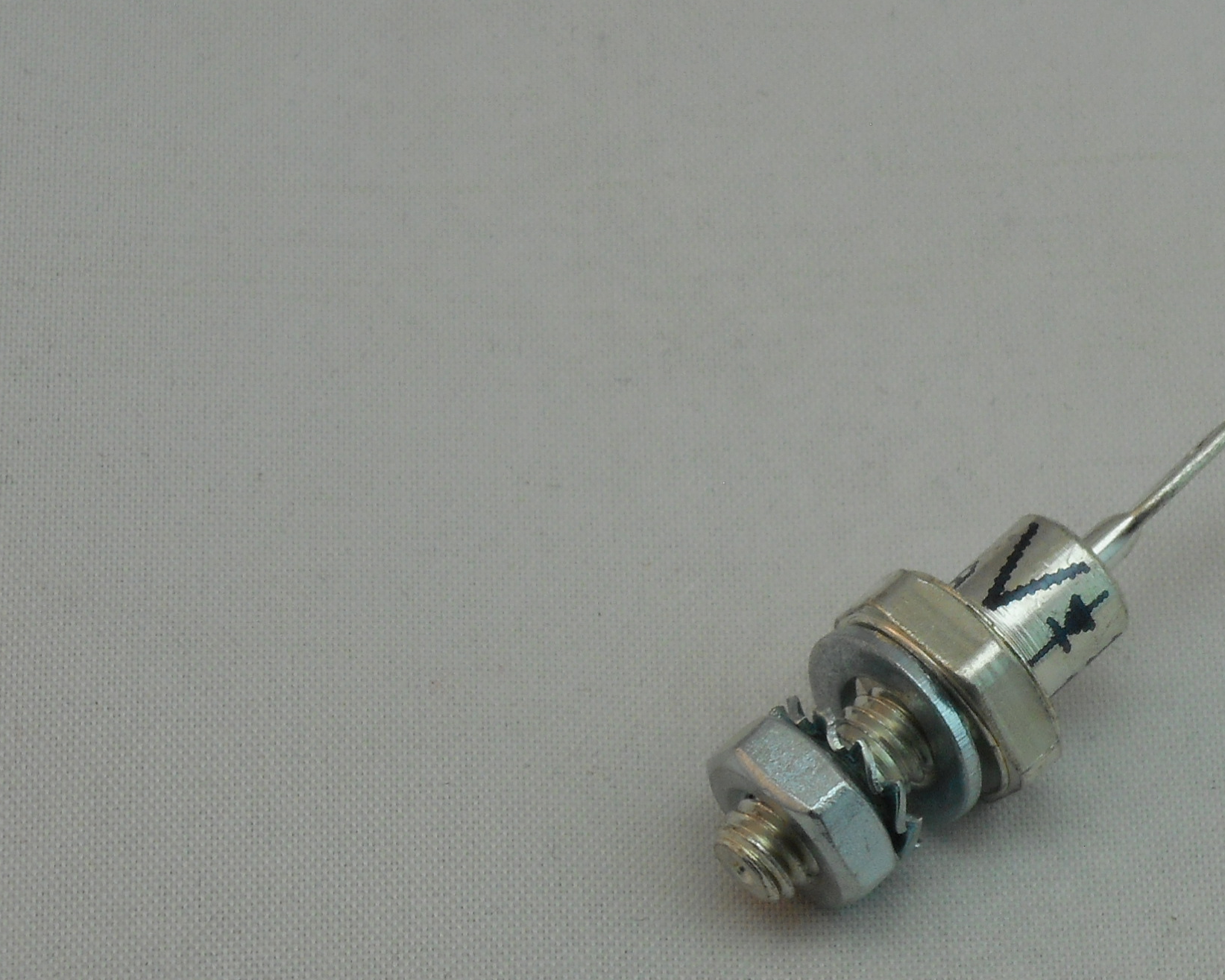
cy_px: 633
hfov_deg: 8.7
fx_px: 8014
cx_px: 908
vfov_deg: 7.0
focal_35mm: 221
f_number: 5.8
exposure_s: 1/60
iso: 110
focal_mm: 18.2
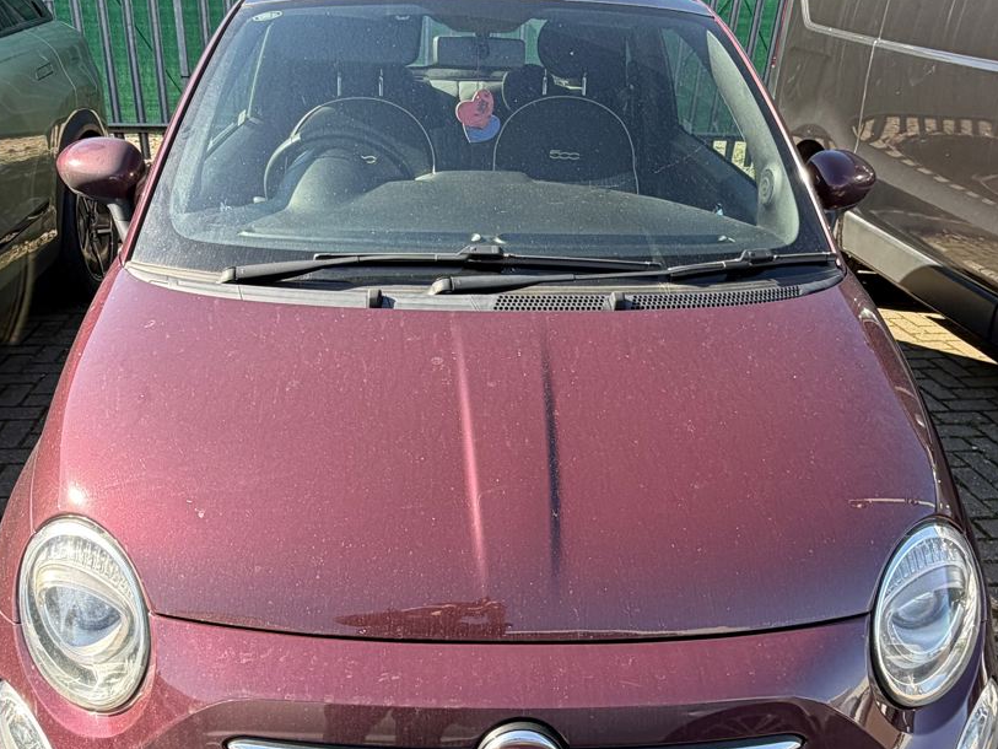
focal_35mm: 31
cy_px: 384
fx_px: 894
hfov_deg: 58.3
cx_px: 466
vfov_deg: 45.4
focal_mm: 2.22
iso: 50
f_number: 2.2
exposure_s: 1/226
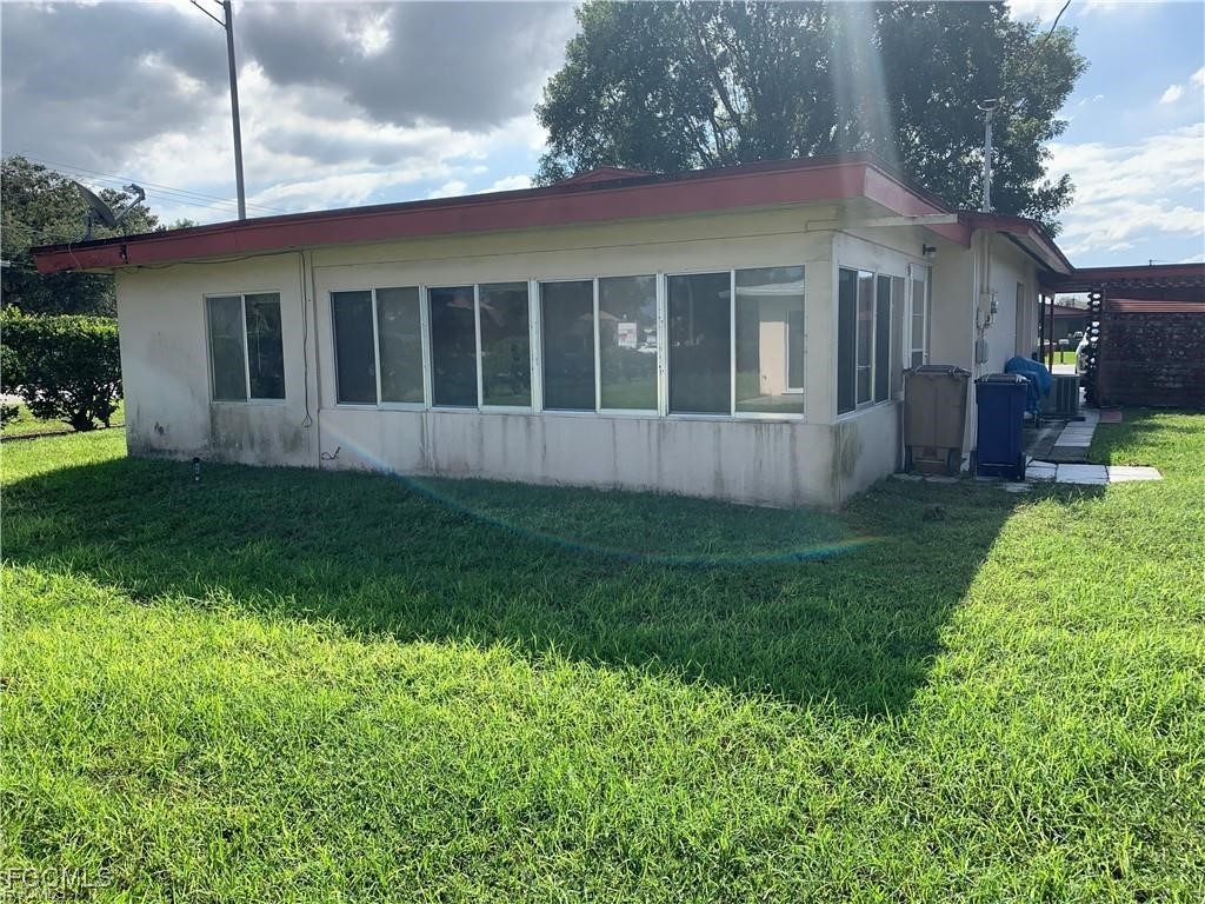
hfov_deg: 67.3
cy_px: 452
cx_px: 602
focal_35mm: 26
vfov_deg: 53.1
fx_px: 905
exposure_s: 1/1406
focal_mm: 4.25
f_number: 1.8
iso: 25
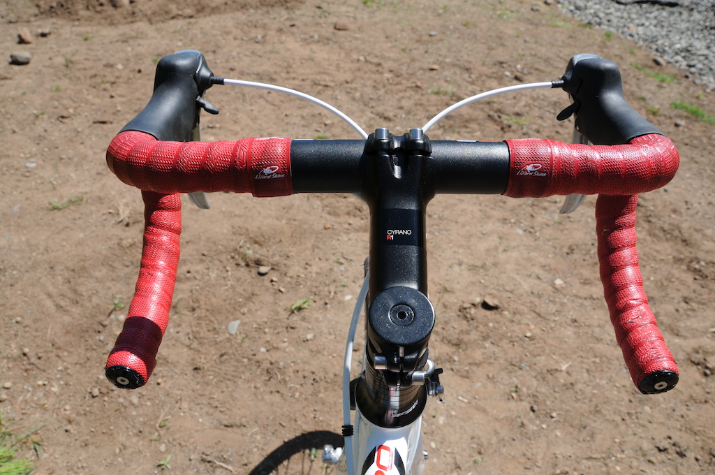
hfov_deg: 67.4
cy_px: 238
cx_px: 358
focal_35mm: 27
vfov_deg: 47.8
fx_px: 536
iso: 200
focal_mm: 18
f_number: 9
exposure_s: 1/320
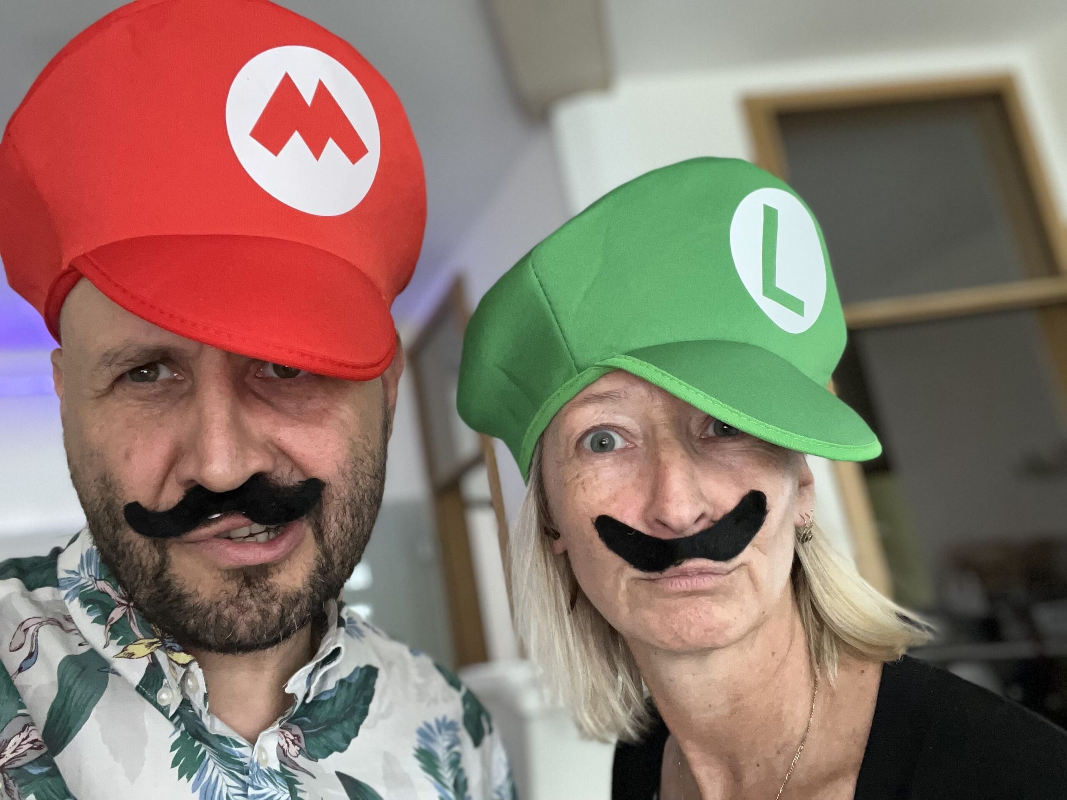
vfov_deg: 46.8
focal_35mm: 30
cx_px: 534
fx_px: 925
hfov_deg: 60.0
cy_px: 400
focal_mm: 2.71
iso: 320
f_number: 2.2
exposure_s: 1/42
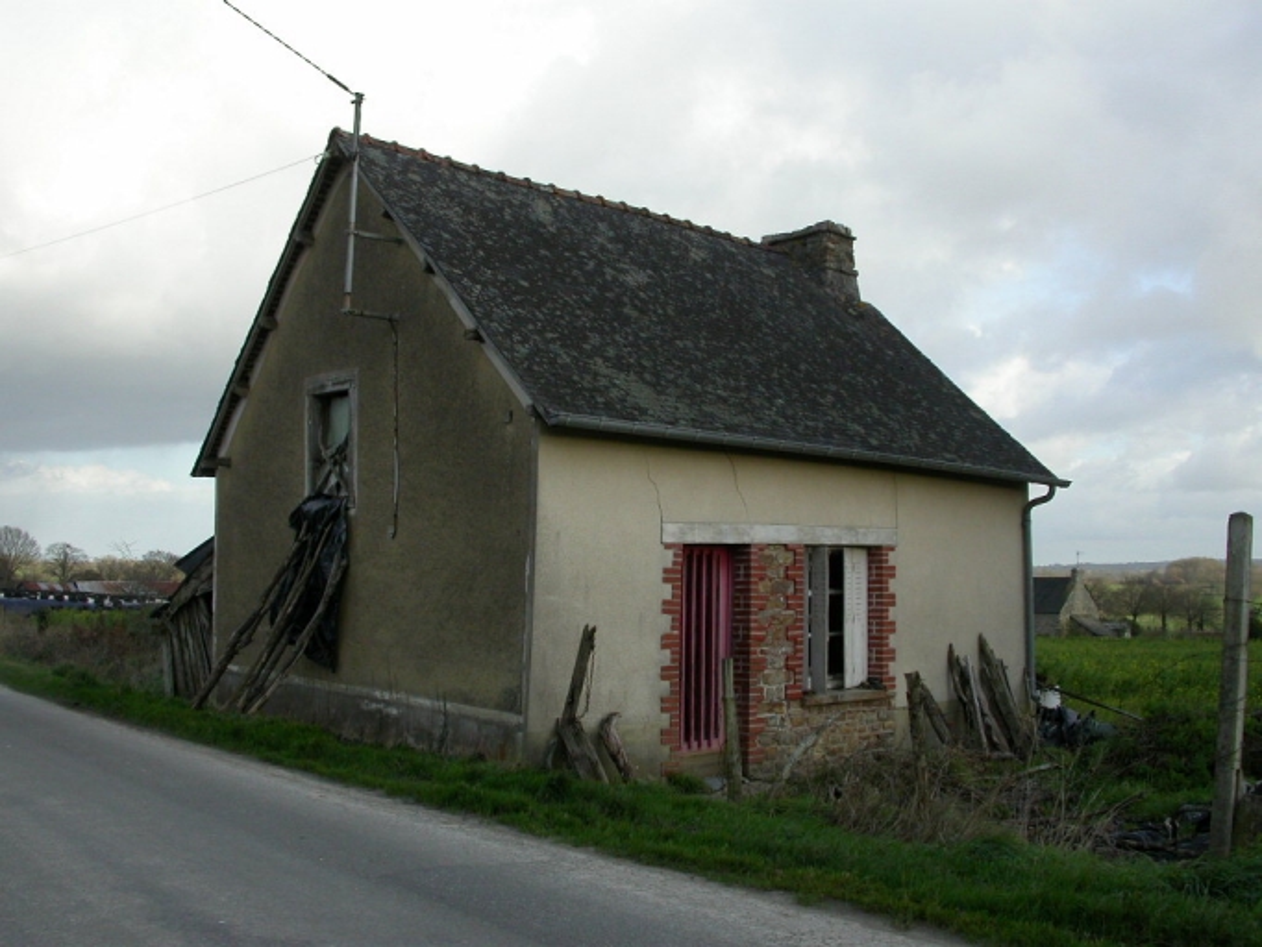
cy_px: 474
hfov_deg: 49.0
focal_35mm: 38
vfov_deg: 37.7
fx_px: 1386
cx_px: 631
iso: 100
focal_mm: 7.85
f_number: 5.3
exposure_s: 1/215
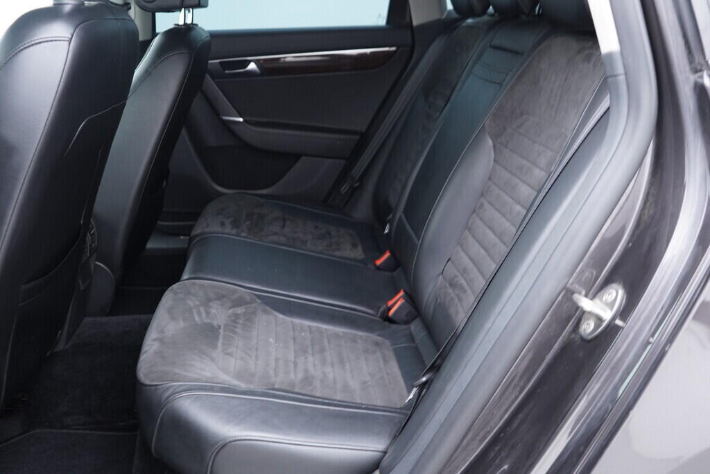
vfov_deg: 36.9
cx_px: 355
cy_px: 237
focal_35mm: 36
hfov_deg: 53.1
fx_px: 710
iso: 640
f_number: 2.8
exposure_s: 1/40
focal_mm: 24
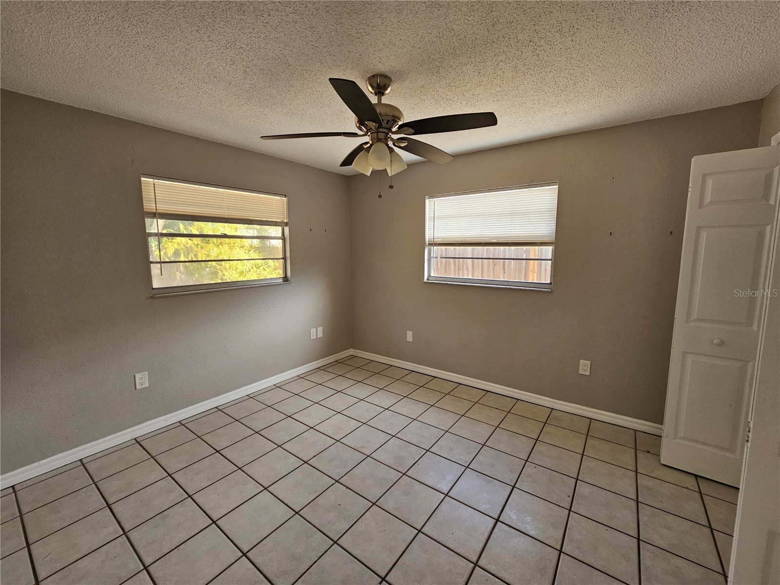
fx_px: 293
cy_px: 292
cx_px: 390
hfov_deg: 106.2
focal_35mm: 13
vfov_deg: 89.9
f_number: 2.2
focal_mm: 2.2
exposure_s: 1/77.4
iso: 80
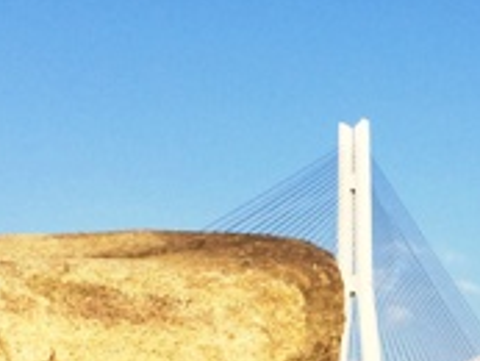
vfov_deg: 14.1
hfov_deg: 19.0
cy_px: 380
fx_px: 1429
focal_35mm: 103
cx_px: 343
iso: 40
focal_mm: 4.12
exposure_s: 1/1580
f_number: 2.2
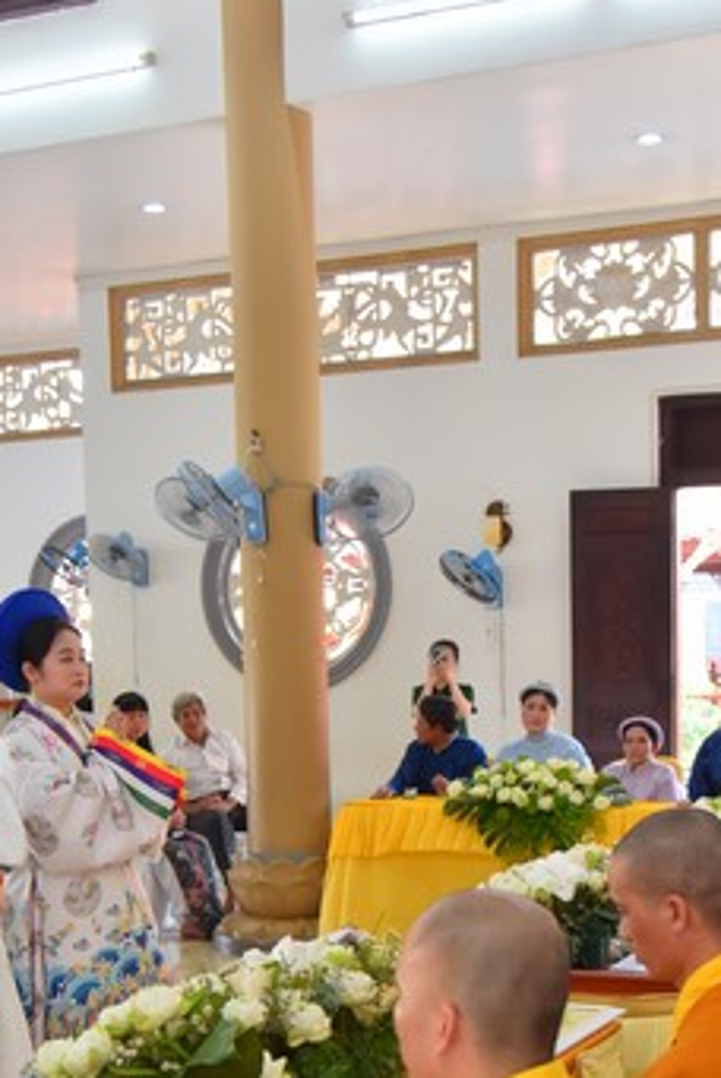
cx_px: 370
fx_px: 1829
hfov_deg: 22.3
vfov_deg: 32.3
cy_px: 797
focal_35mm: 61
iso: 1000
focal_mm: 32
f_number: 4.5
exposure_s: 1/160
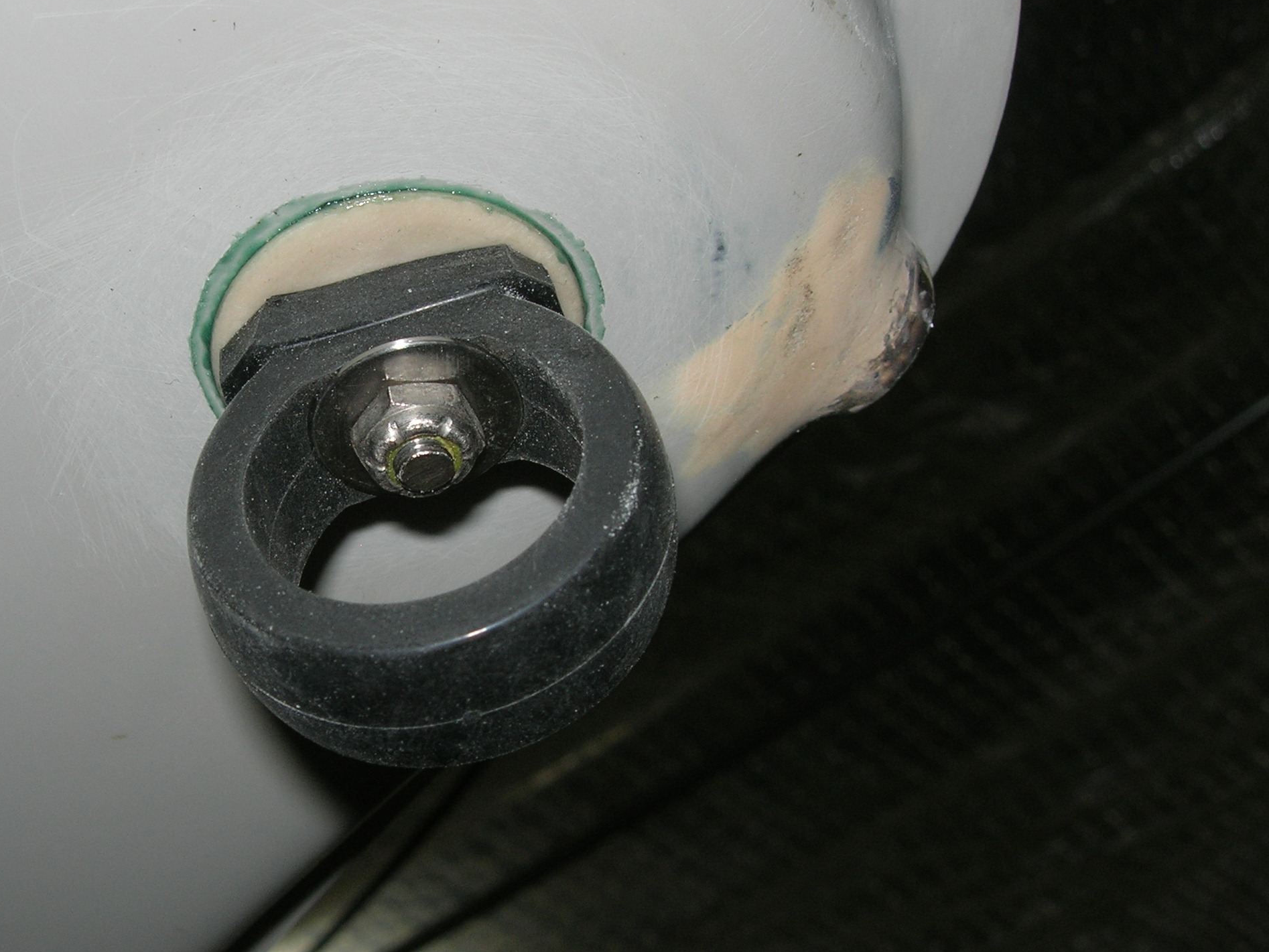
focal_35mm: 52
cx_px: 433
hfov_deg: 36.5
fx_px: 1907
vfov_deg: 28.0
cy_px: 480
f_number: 4.8
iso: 64
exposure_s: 1/60.1
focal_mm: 7.8
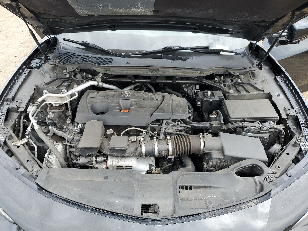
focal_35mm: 26
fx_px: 231
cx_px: 154
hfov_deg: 67.3
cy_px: 116
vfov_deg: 53.1
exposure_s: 1/476
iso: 50
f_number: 1.5
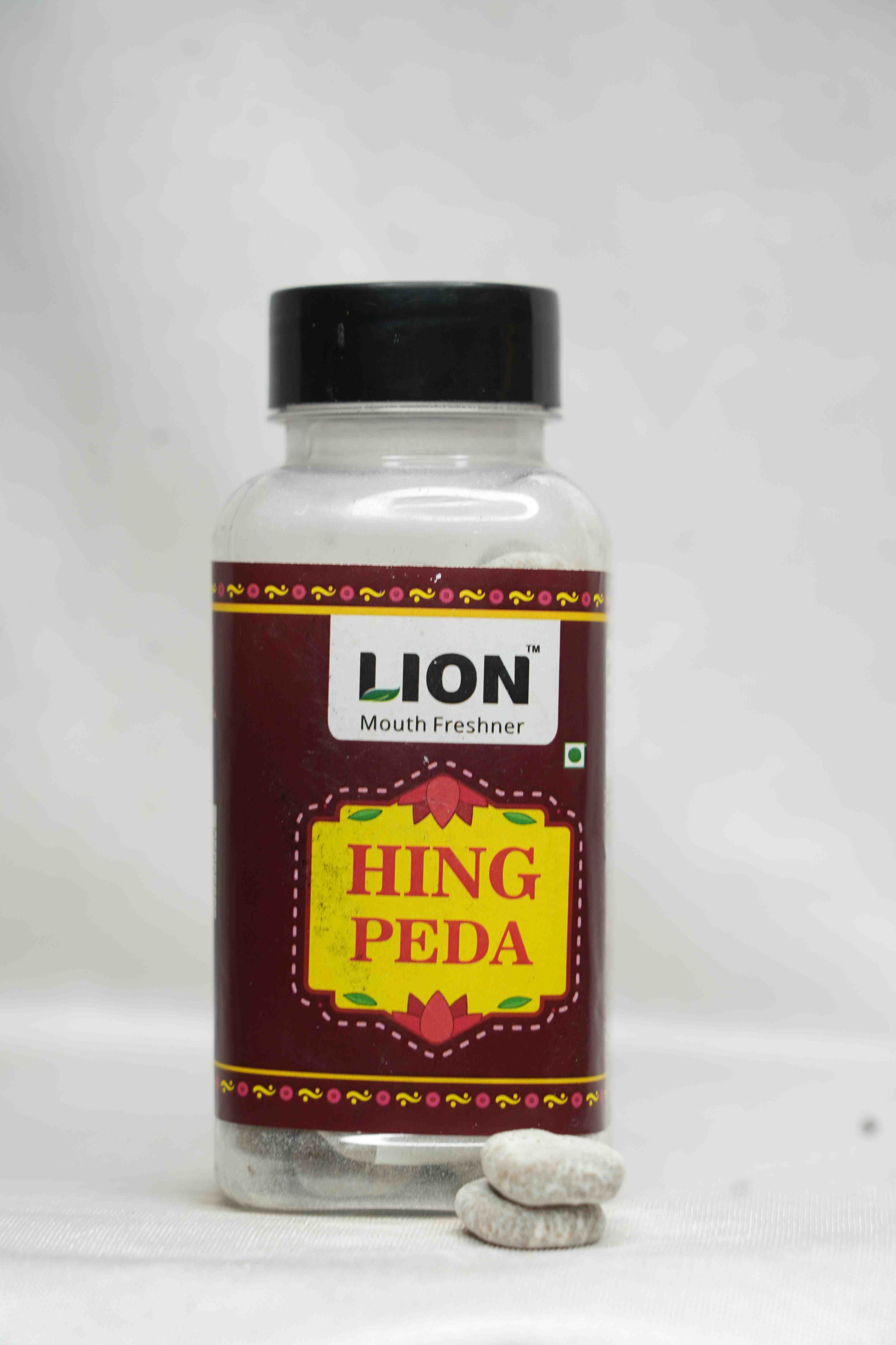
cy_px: 672
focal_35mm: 105
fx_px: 3920
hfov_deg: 13.0
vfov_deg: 19.5
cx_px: 448
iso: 320
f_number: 5.6
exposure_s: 1/60
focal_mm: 105
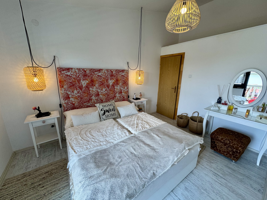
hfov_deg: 102.1
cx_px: 134
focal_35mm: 14
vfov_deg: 85.7
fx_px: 108
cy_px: 100
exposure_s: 1/100
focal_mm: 2.22
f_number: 2.2
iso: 100
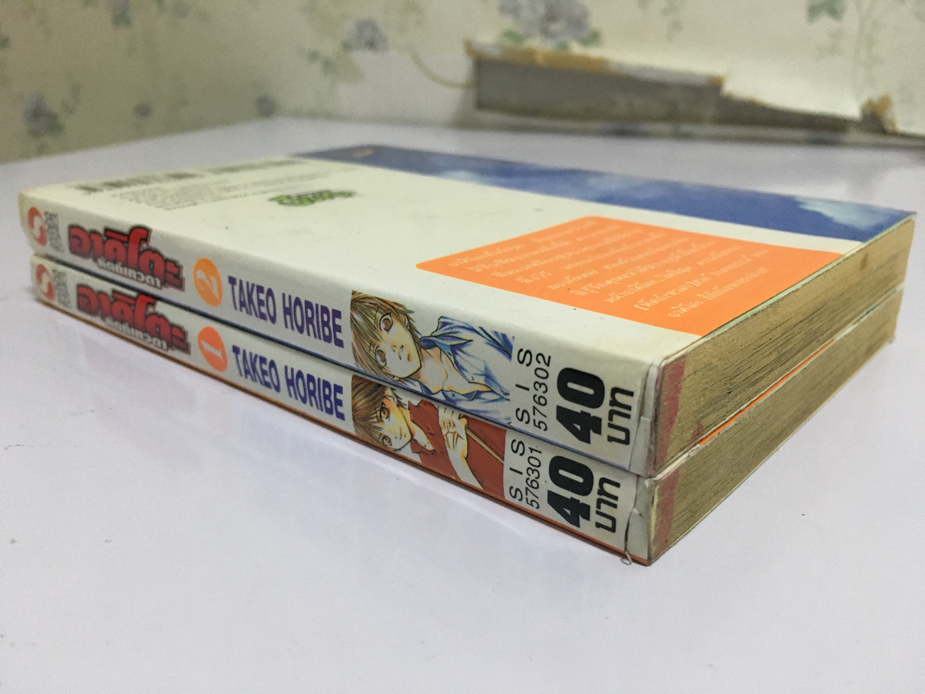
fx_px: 775
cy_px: 347
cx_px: 462
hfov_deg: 61.7
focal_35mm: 29
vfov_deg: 48.2
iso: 200
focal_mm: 4.15
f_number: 2.2
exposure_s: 1/17
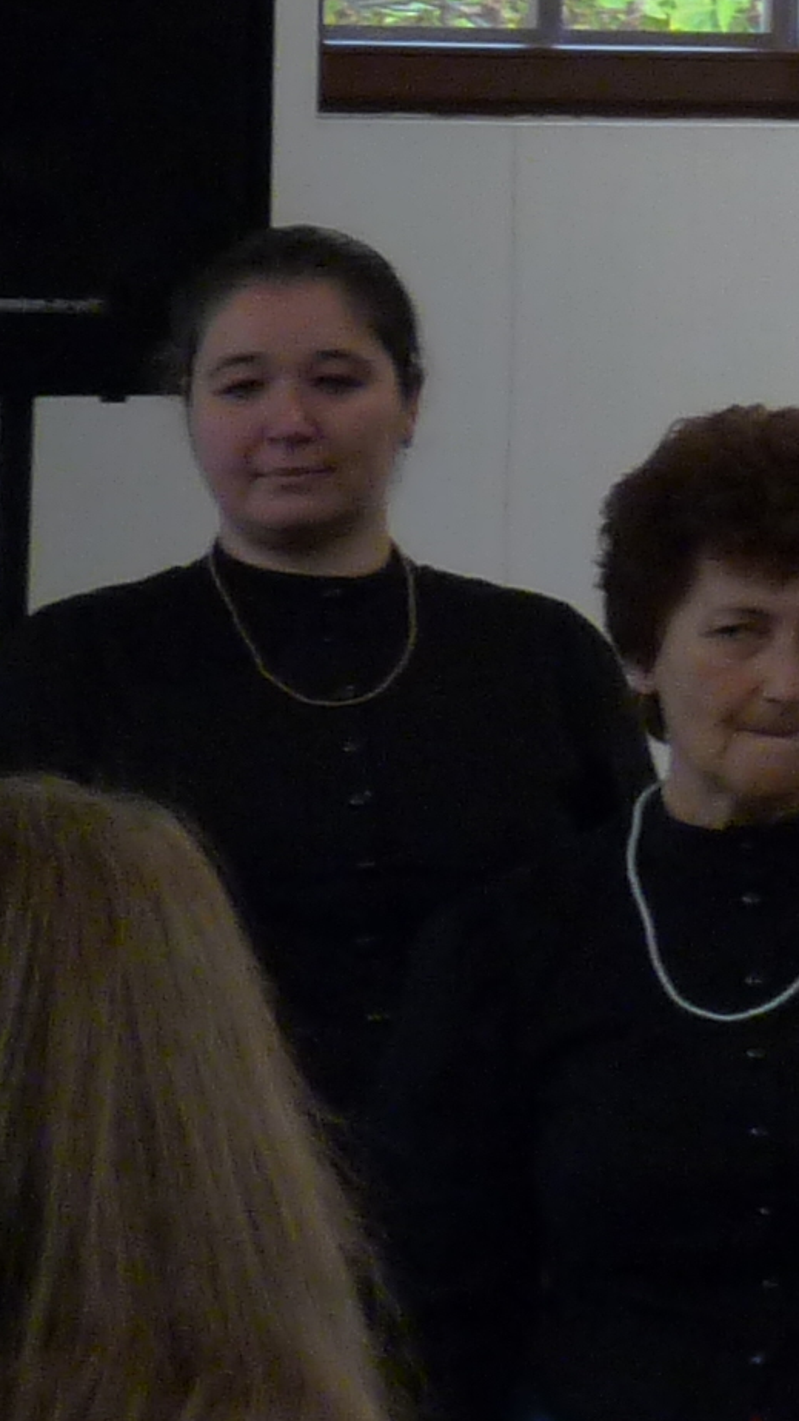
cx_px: 2688
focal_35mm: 211
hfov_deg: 5.3
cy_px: -119
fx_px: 7949
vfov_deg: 10.1
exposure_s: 1/30
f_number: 3.2
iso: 200
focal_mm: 8.7
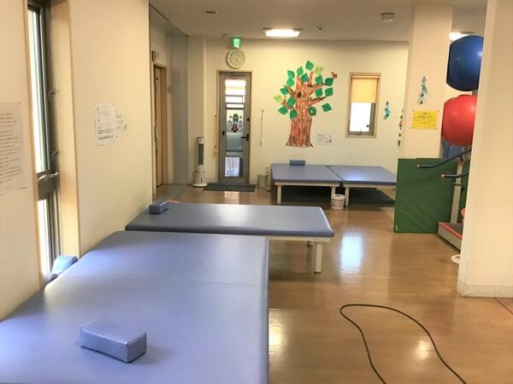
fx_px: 459
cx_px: 256
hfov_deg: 58.4
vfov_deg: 45.4
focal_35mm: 31
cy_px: 192
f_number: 2.4
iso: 50
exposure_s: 1/30
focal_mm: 3.3
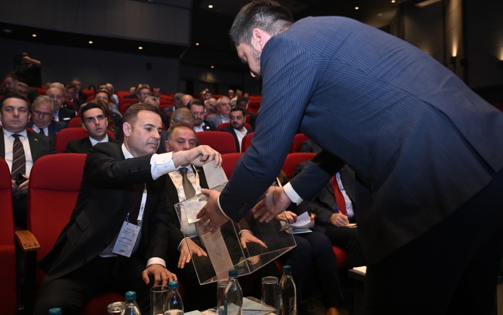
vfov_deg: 43.1
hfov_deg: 64.6
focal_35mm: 29
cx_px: 252
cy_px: 146
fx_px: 398
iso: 1600
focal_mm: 28
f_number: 3.2
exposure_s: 1/200
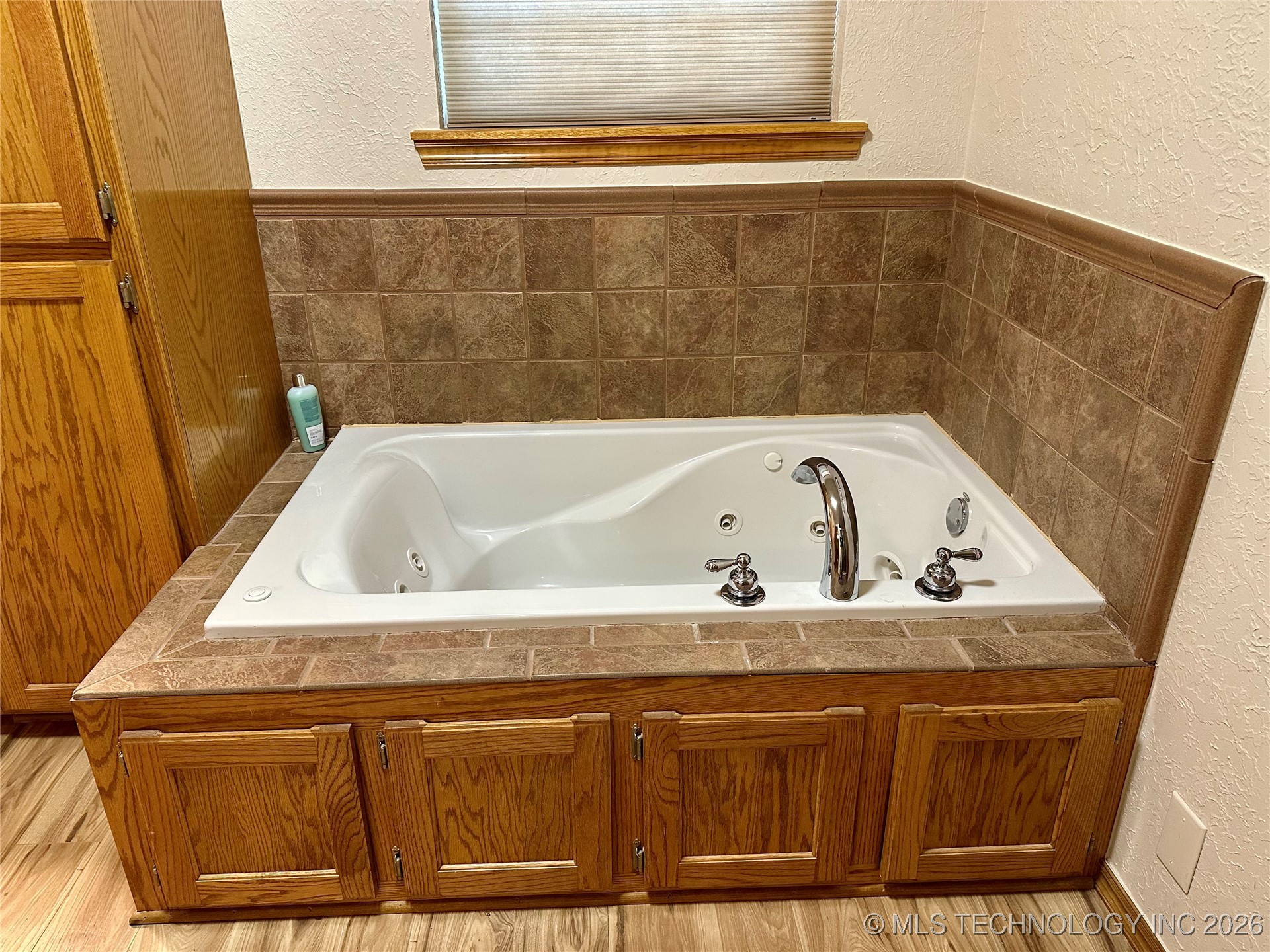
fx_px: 881
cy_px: 476
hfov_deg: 71.6
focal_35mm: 24
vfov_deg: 56.8
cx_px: 635
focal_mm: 6.86
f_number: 1.78
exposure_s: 1/60
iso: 400
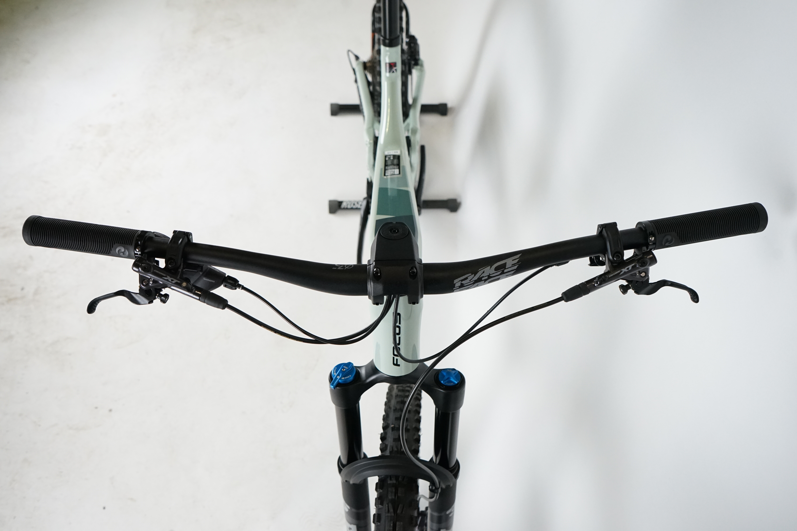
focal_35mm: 28
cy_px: 266
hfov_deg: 65.5
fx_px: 620
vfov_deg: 46.4
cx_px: 398
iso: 2500
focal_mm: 28
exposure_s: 1/200
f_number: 5.6
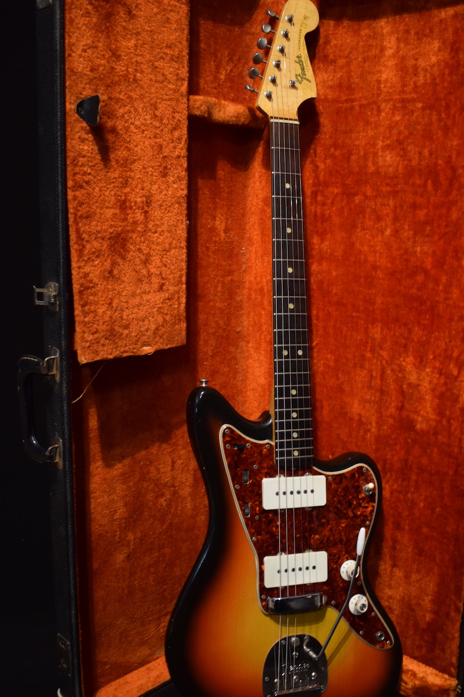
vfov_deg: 51.1
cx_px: 276
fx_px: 727
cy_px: 370
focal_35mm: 38
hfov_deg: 35.3
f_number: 3.8
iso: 1600
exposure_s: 1/30
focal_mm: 21
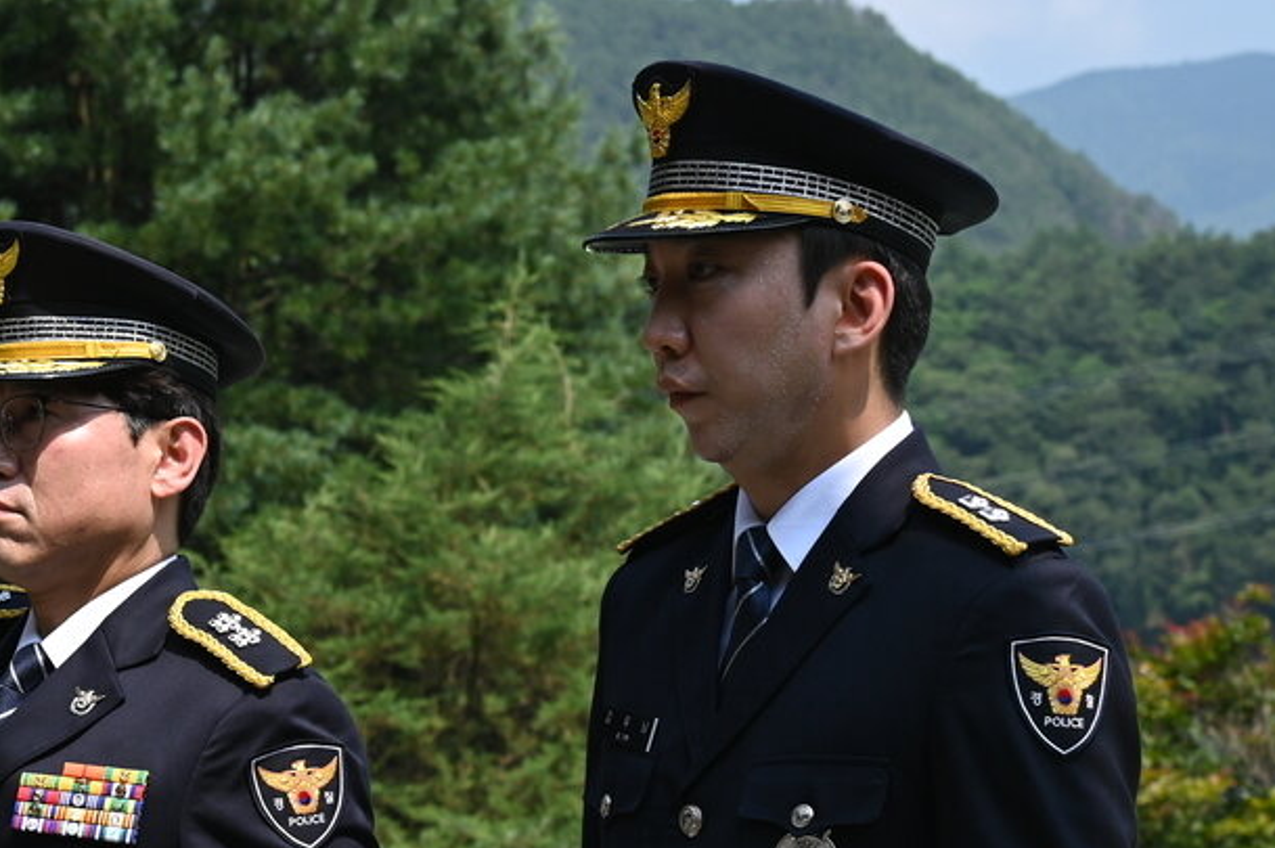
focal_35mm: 115
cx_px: 157
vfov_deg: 11.9
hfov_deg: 17.6
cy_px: 604
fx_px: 4070
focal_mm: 50
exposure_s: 1/320
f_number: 6.3
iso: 100
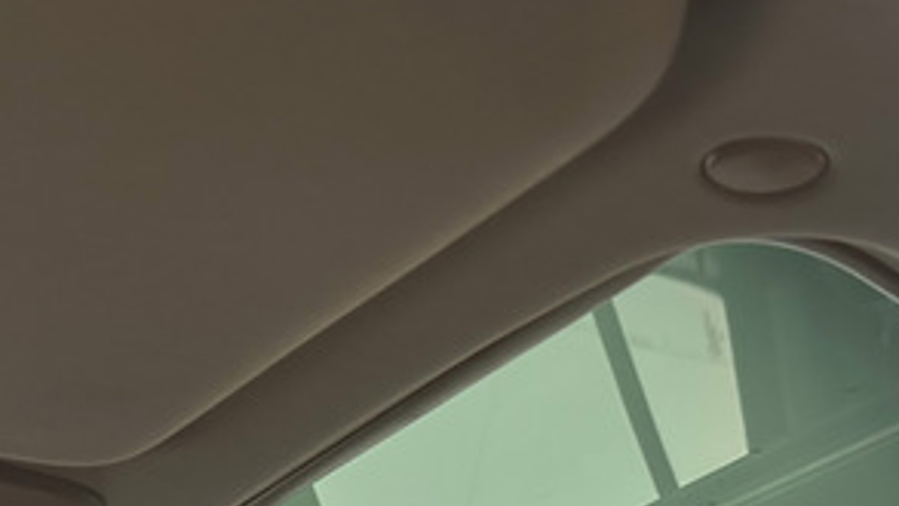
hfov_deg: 35.6
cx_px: 617
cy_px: 540
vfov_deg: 19.9
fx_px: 1383
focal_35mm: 58
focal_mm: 6.86
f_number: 1.78
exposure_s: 1/33
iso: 800
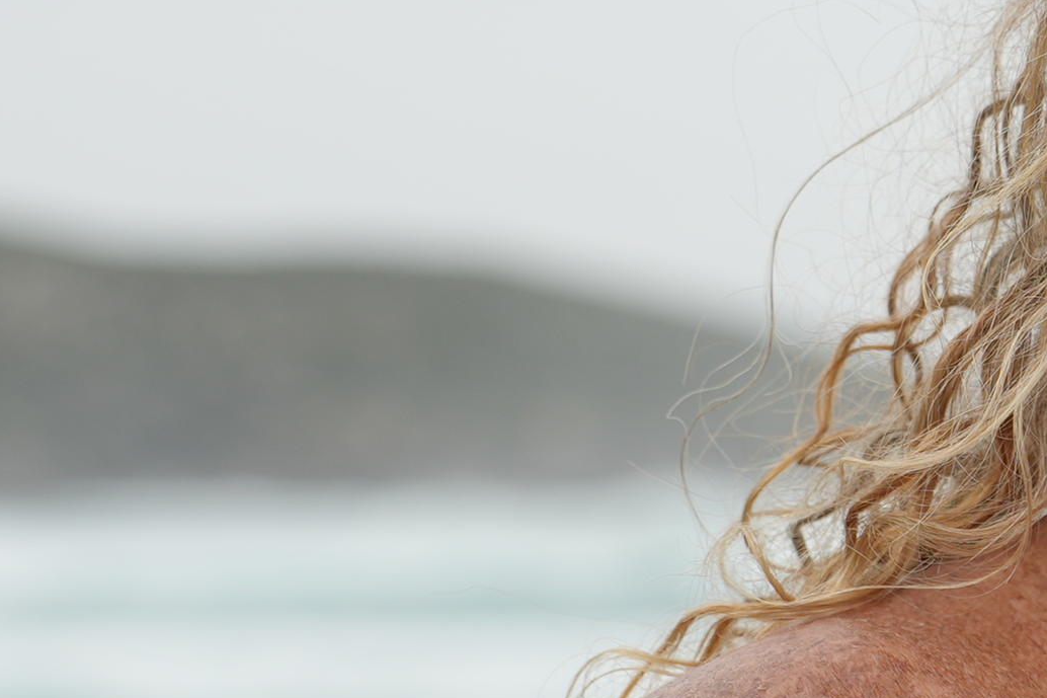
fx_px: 9421
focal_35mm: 324
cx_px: 1781
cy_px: 616
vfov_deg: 4.2
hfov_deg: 6.3
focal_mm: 67
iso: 100
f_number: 4.5
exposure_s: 1/320
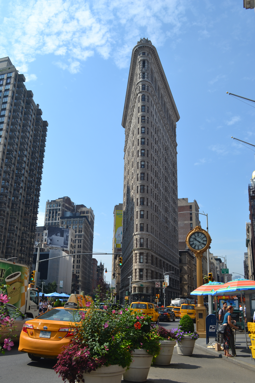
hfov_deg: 40.0
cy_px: 192
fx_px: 351
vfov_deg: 57.2
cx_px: 128
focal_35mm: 33
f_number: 8
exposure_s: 1/250
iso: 100
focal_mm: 22
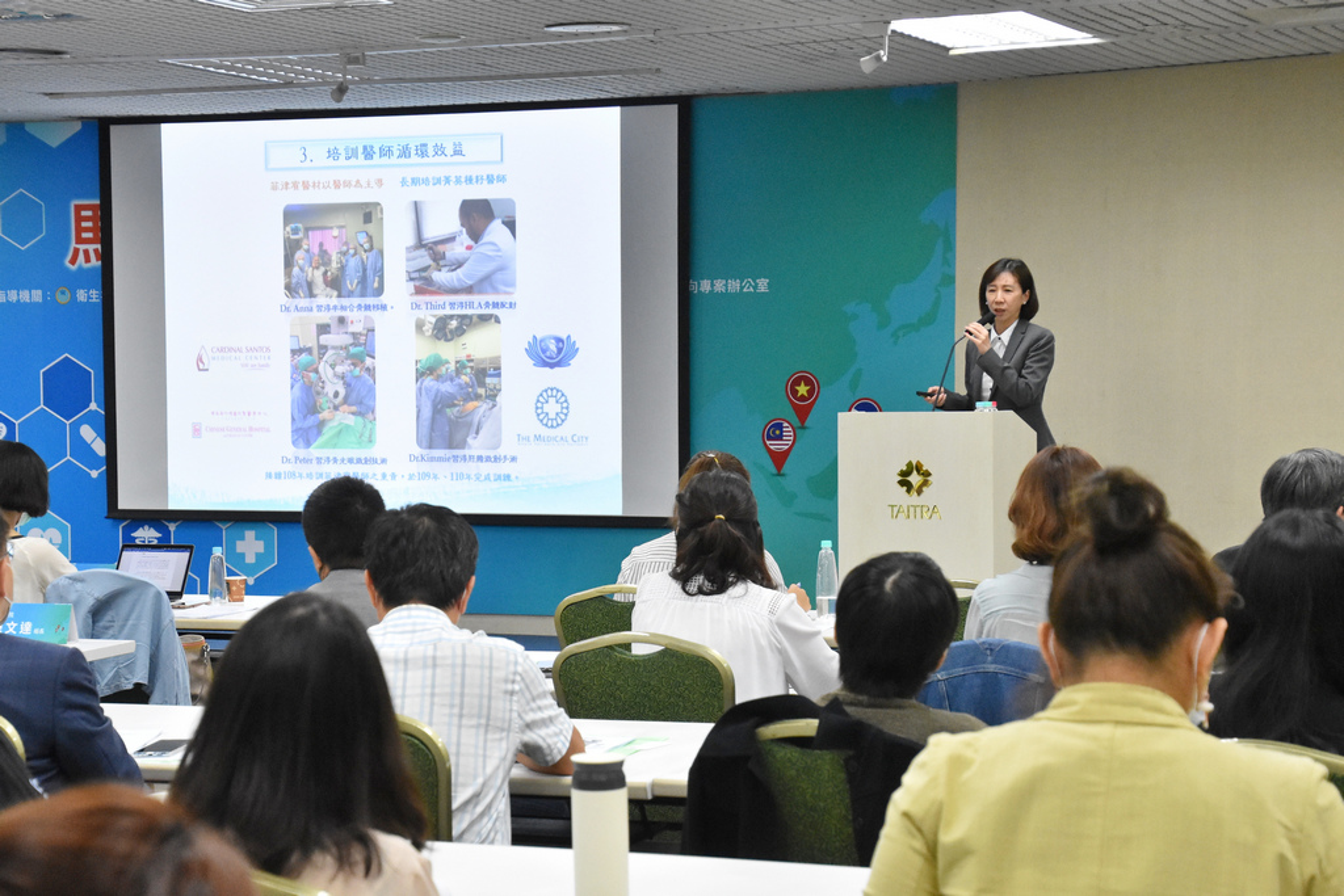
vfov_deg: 18.2
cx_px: 672
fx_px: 2800
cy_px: 448
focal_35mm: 75
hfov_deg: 27.0
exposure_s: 1/320
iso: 3200
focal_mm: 50
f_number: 4.8
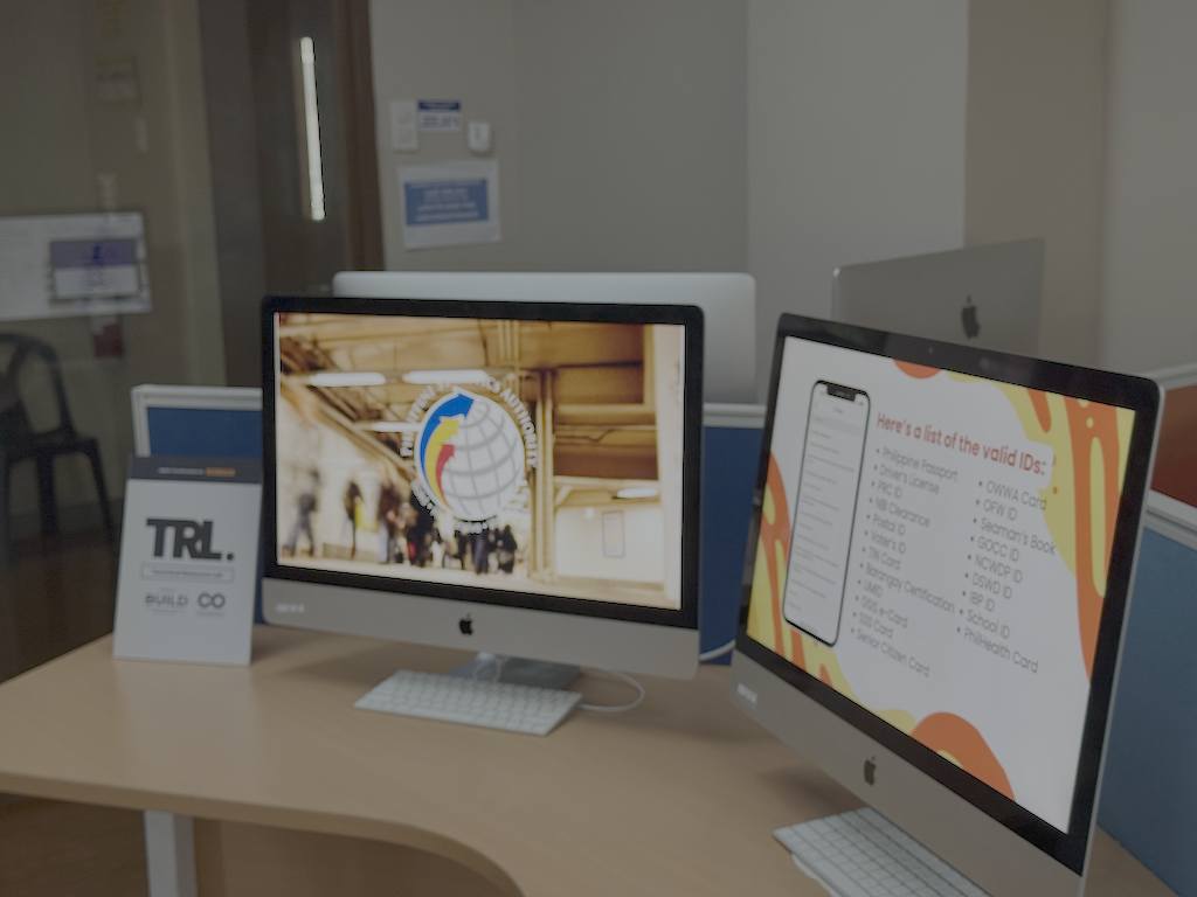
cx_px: 598
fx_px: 1660
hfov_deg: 39.7
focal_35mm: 48
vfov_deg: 30.3
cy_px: 448
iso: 125
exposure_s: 1/120
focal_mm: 6.76
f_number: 1.78
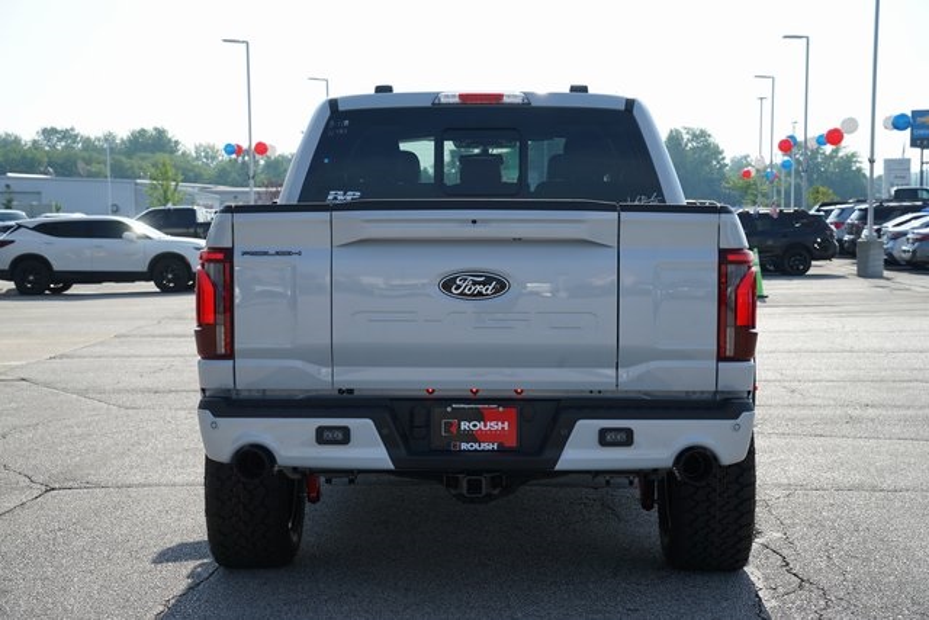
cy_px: 310
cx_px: 464
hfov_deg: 31.4
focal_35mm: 64
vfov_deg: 21.3
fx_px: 1652
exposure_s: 1/160
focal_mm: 64
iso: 100
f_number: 10
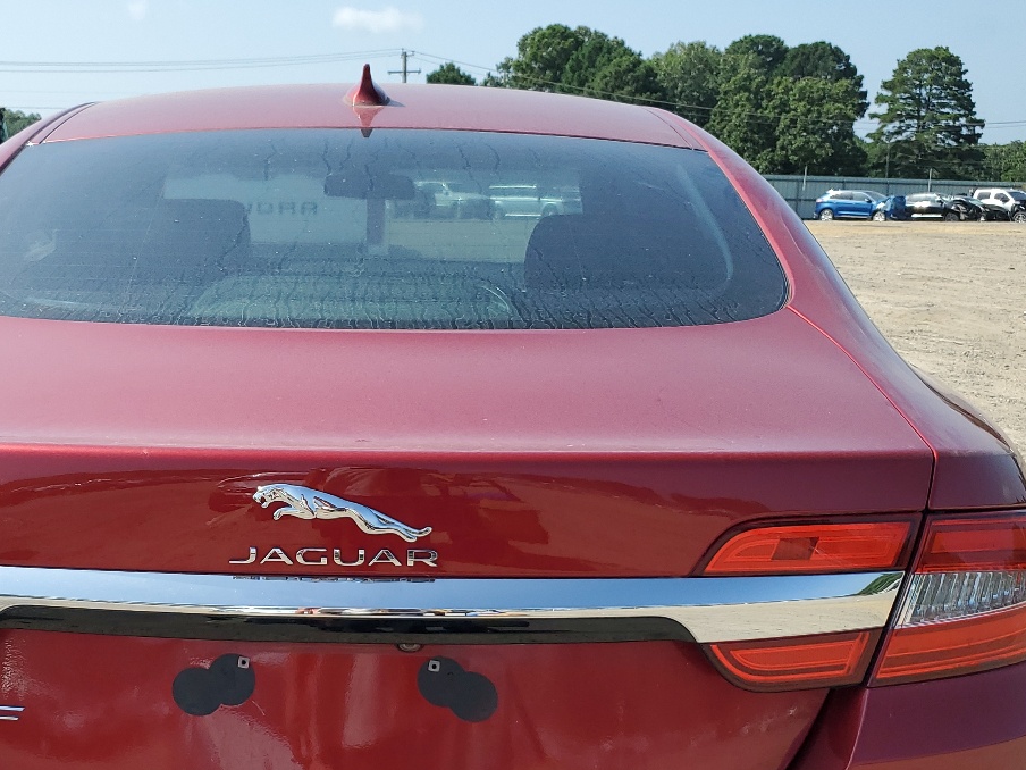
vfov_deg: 31.0
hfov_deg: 40.8
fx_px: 1363
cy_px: 572
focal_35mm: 46
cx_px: 362
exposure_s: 1/2500
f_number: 1.5
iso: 50
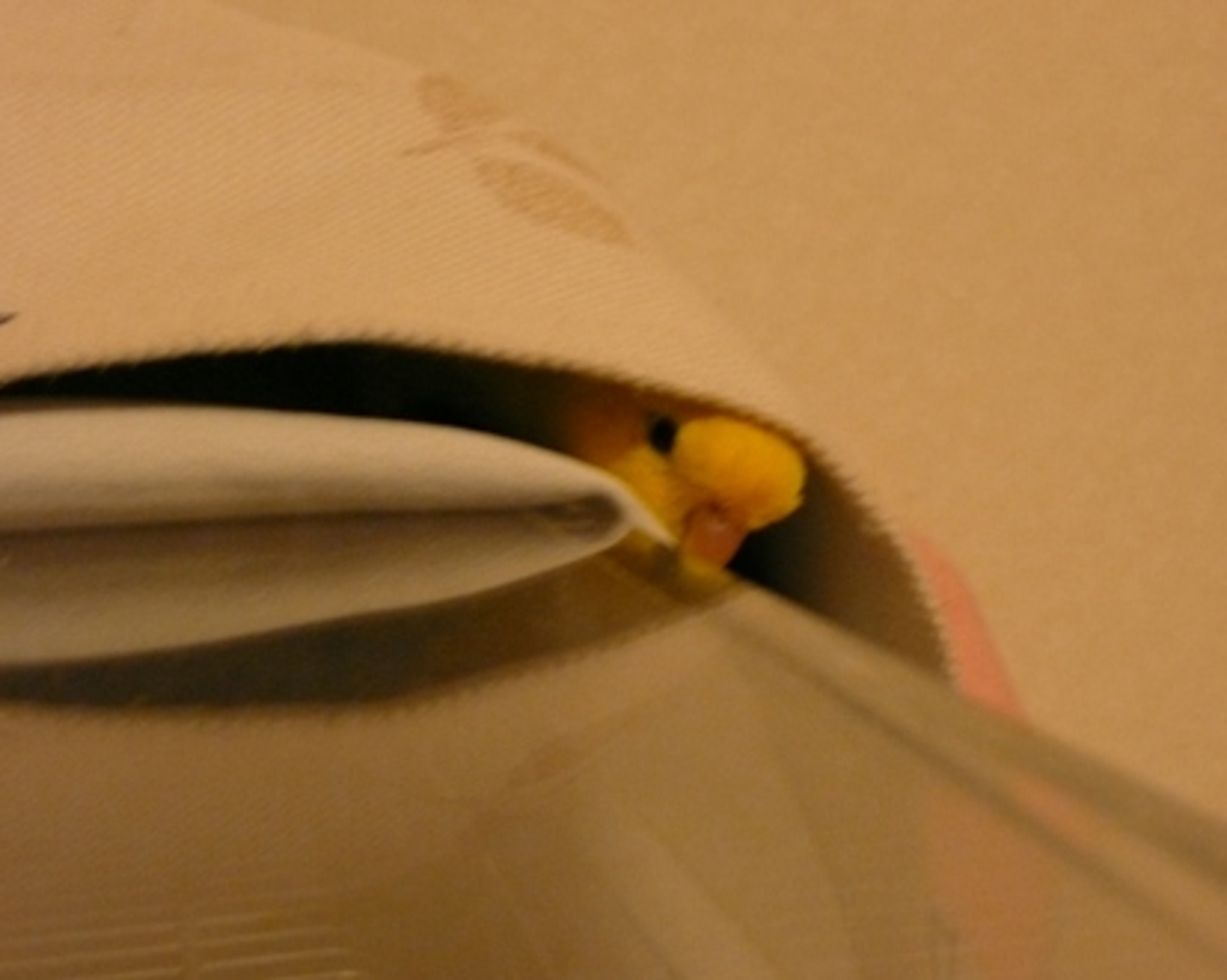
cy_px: 493
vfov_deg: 28.6
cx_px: 657
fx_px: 1924
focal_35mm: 53
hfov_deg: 35.4
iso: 400
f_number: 4.2
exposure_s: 1/4
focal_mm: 8.2
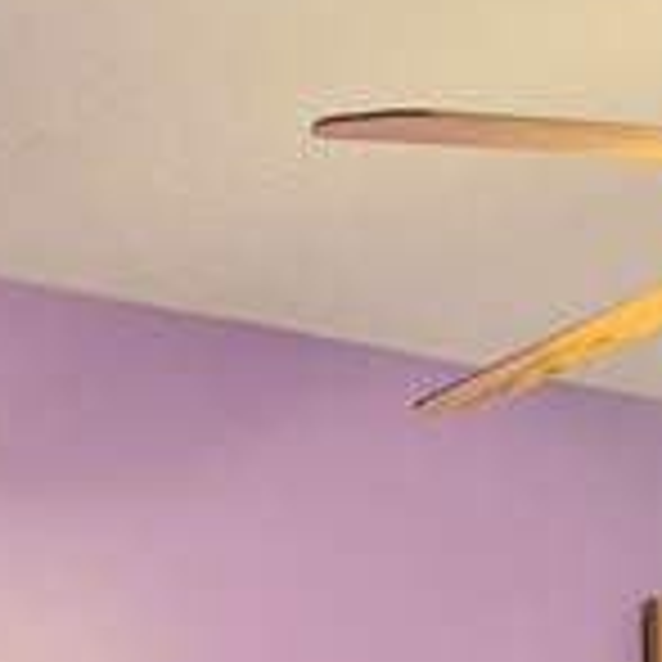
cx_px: 723
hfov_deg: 20.7
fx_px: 1731
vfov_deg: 19.8
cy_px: 878
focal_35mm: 80
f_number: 2.2
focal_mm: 1.95
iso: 57
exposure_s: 1/30
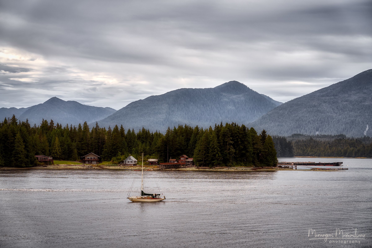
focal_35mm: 92
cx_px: 186
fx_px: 951
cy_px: 124
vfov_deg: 14.9
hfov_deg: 22.1
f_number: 5.6
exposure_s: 1/320
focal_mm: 92
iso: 100
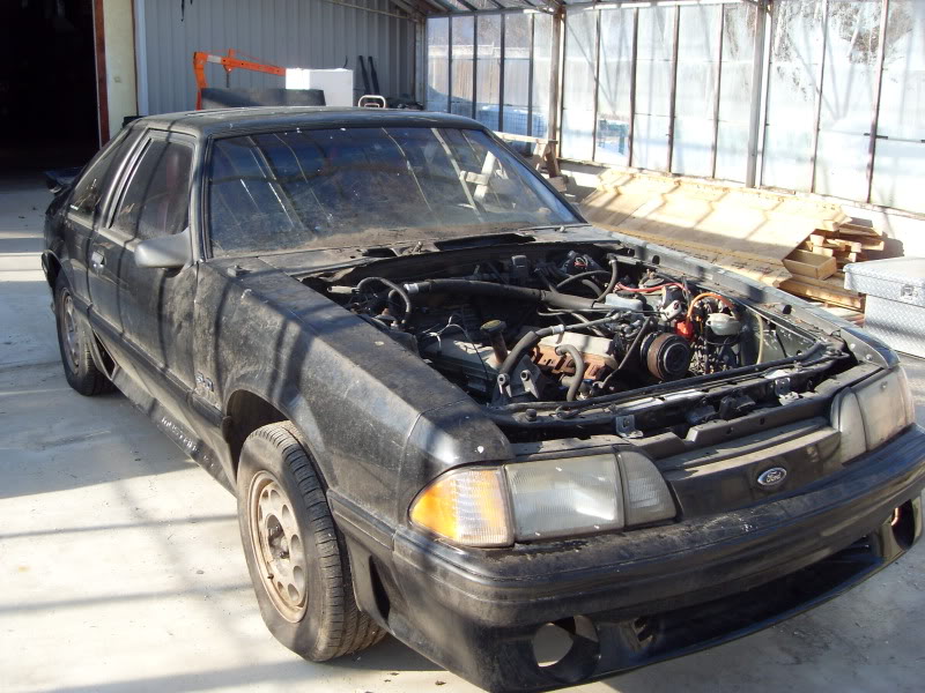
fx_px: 989
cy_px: 346
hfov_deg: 50.1
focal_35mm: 37
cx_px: 462
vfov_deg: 38.7
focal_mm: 6.3
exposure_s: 1/90
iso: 80
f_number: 7
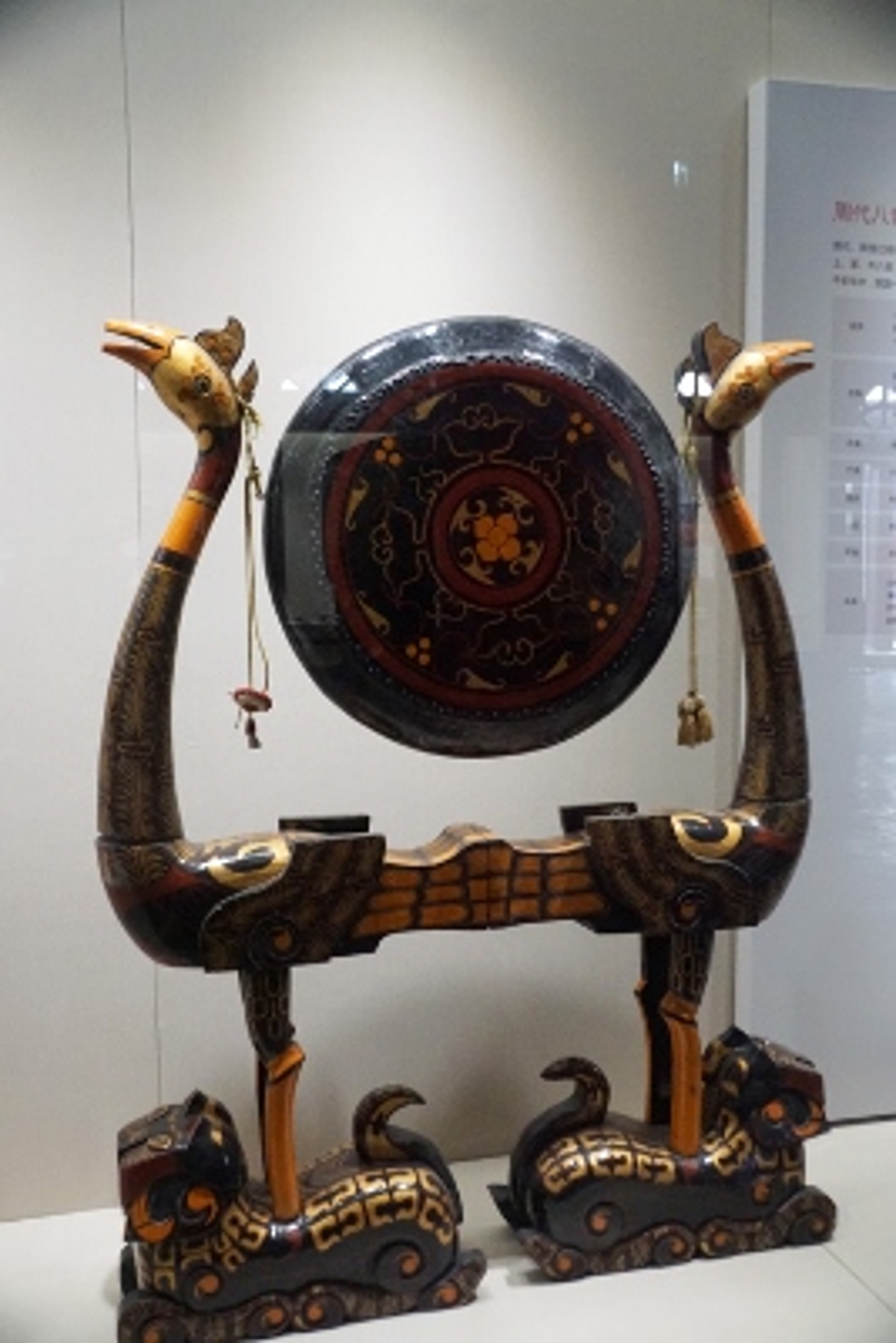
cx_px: 448
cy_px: 672
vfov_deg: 53.1
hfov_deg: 36.9
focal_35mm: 36
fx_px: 1343
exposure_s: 1/400
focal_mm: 24
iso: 3200
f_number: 4
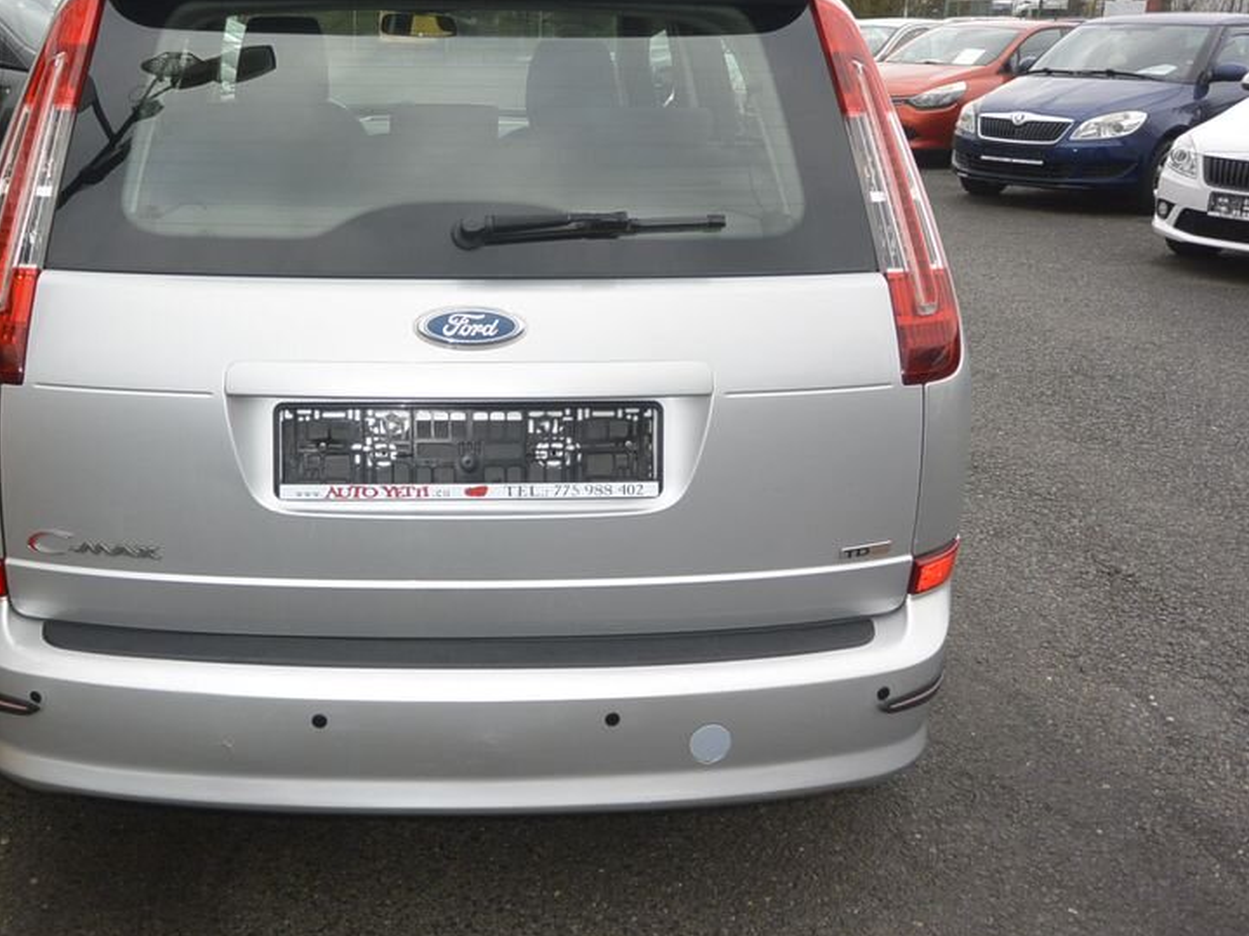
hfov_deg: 49.5
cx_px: 443
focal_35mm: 37
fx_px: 1335
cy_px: 437
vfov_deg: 38.6
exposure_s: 1/250
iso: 200
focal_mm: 10
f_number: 3.5
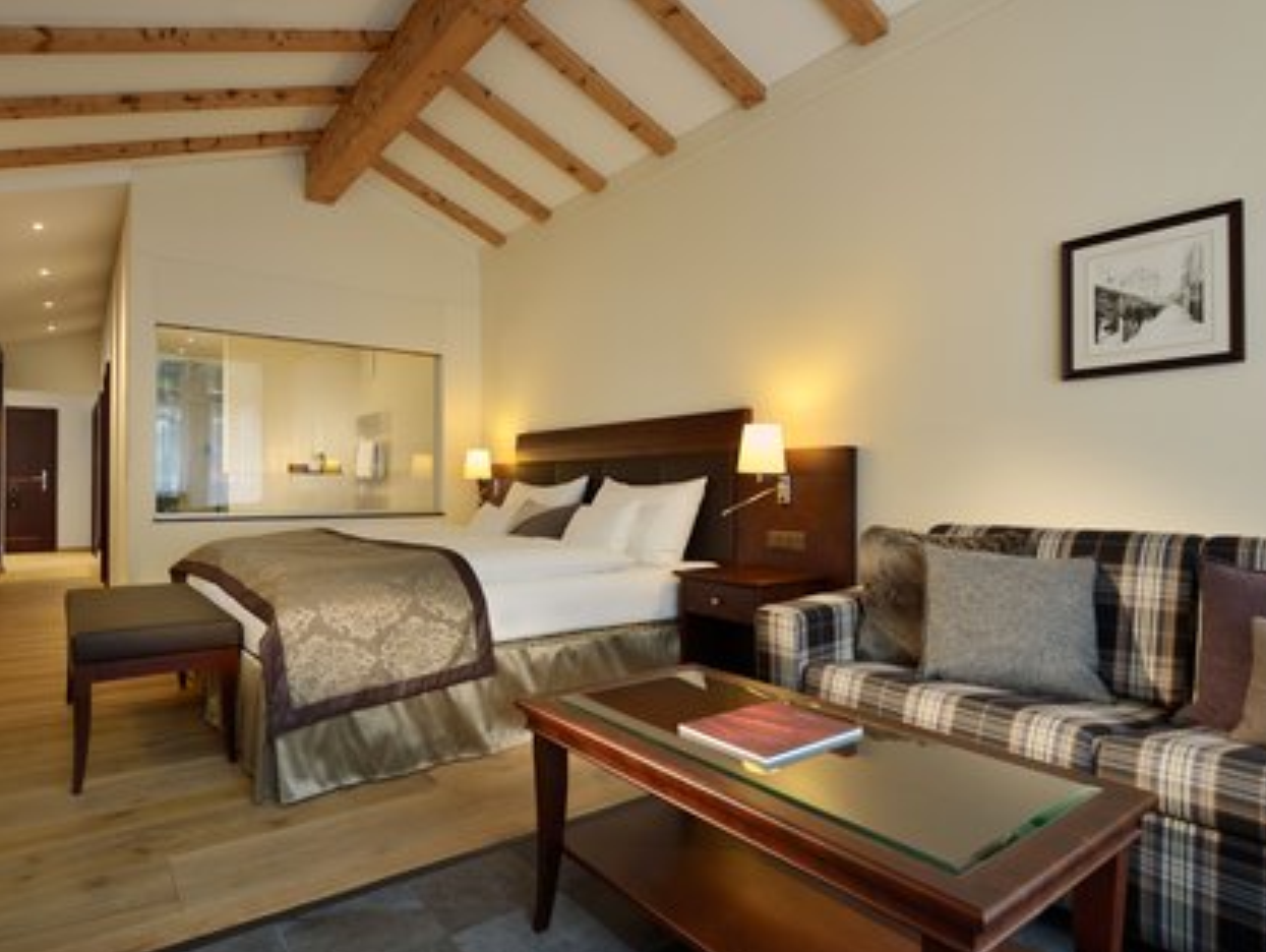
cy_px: 485
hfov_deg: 81.5
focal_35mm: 20
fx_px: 732
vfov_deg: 66.0
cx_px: 580
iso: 100
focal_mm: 18
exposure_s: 1/5
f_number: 8
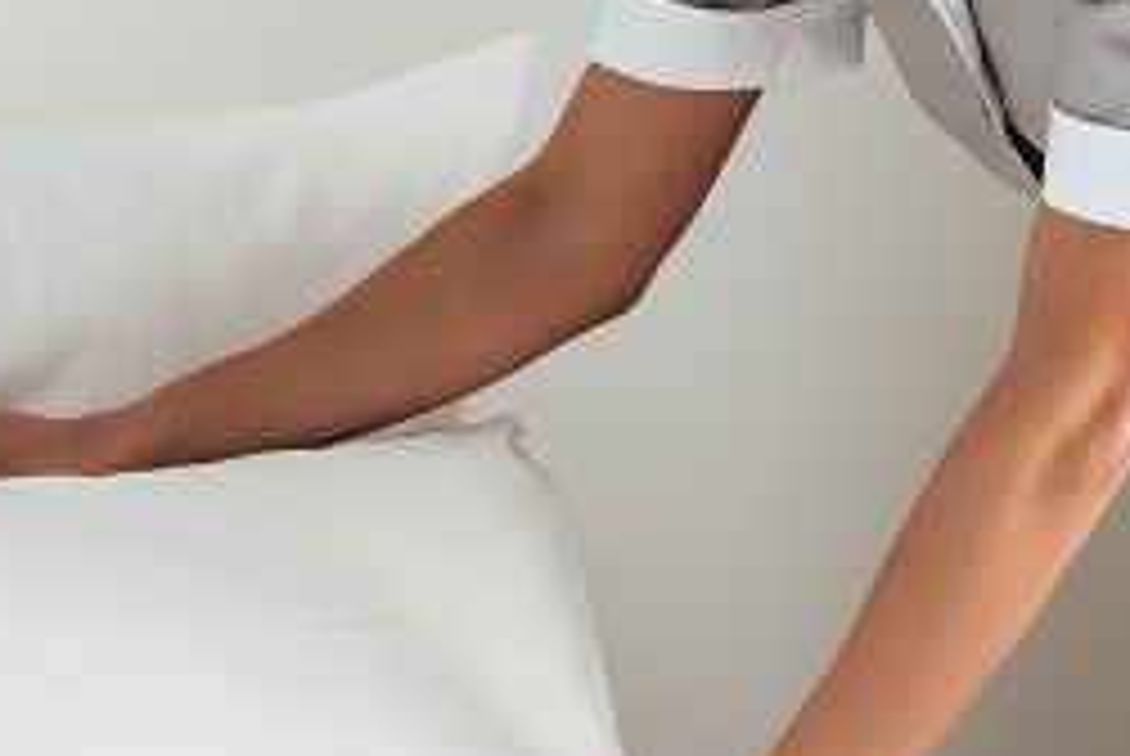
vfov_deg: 6.9
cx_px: 387
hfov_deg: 10.3
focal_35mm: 199
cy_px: 304
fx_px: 6254
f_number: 4.5
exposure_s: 1/160
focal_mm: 50
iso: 400
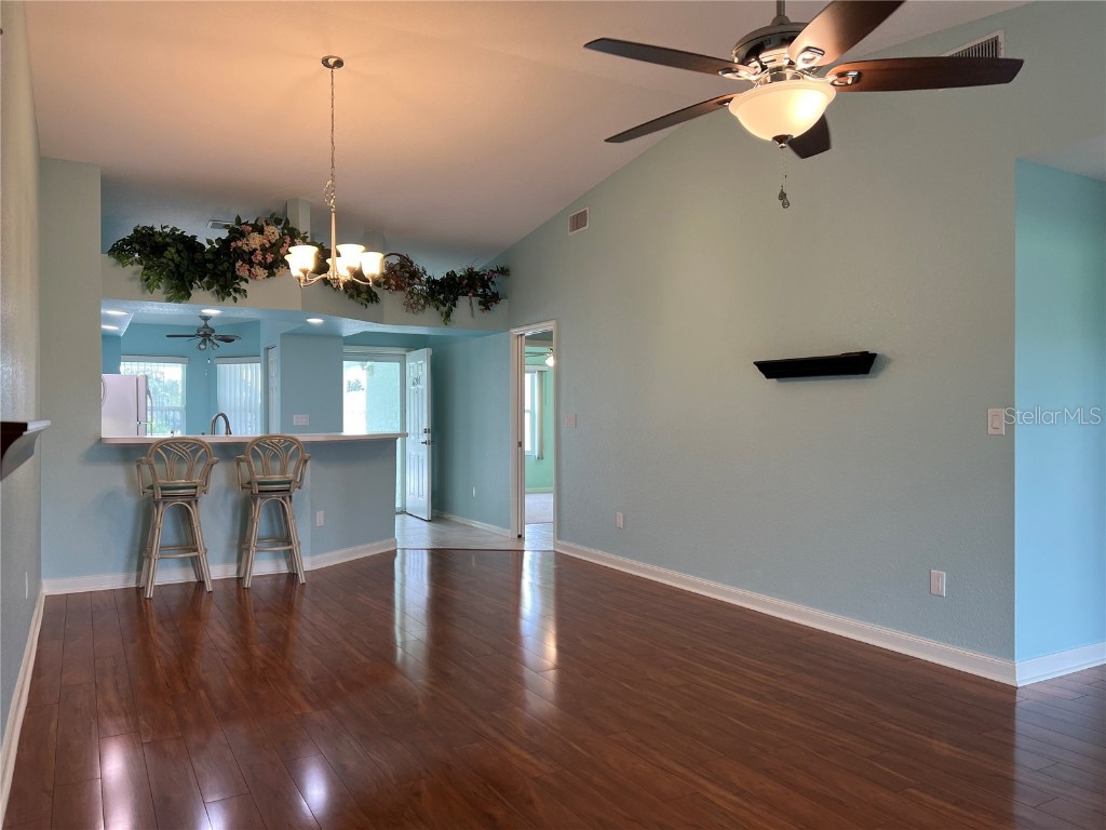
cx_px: 553
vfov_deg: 53.1
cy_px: 415
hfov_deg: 67.3
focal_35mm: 26
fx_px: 831
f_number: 1.5
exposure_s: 1/120
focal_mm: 5.7
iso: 64
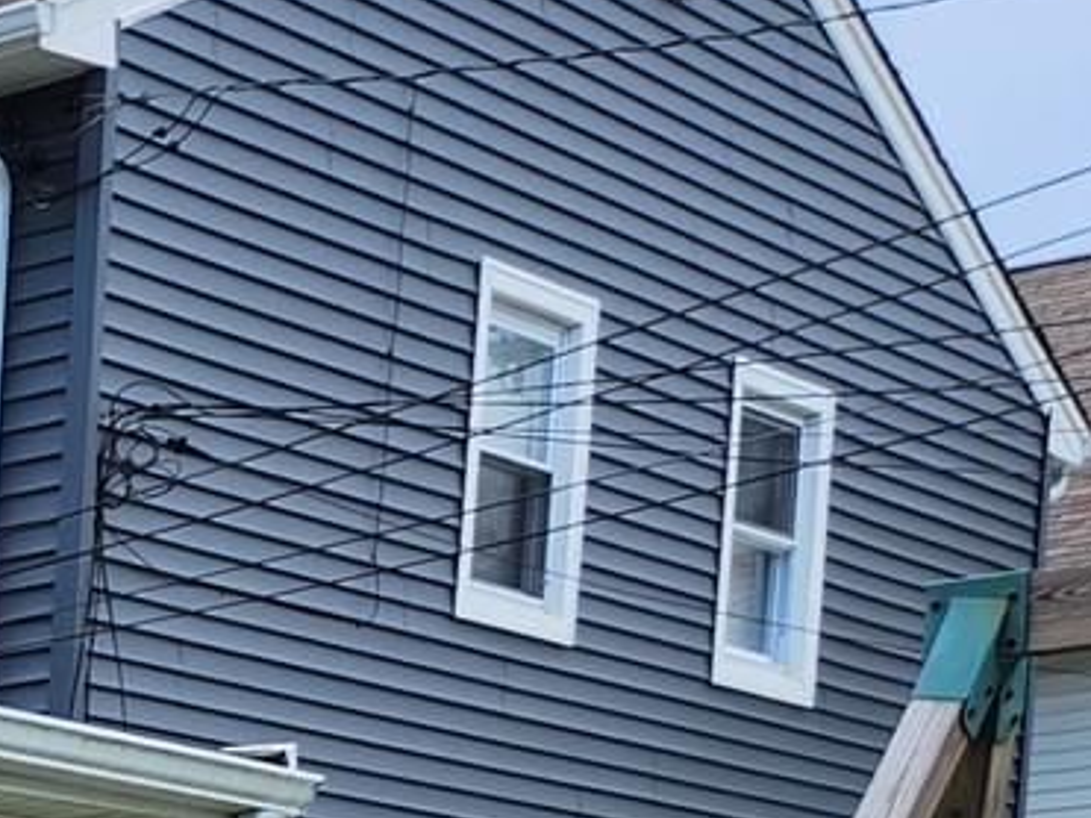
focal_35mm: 127
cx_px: -1291
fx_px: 4001
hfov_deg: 12.9
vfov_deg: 10.2
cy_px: 1933
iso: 20
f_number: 1.8
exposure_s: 1/375
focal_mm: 5.4
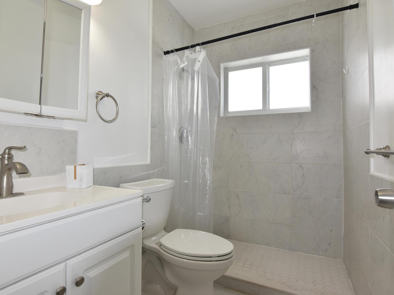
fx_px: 211
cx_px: 185
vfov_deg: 69.9
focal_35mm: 19
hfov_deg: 85.9
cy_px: 142
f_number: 5.6
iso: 450
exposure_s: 1/125
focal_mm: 11
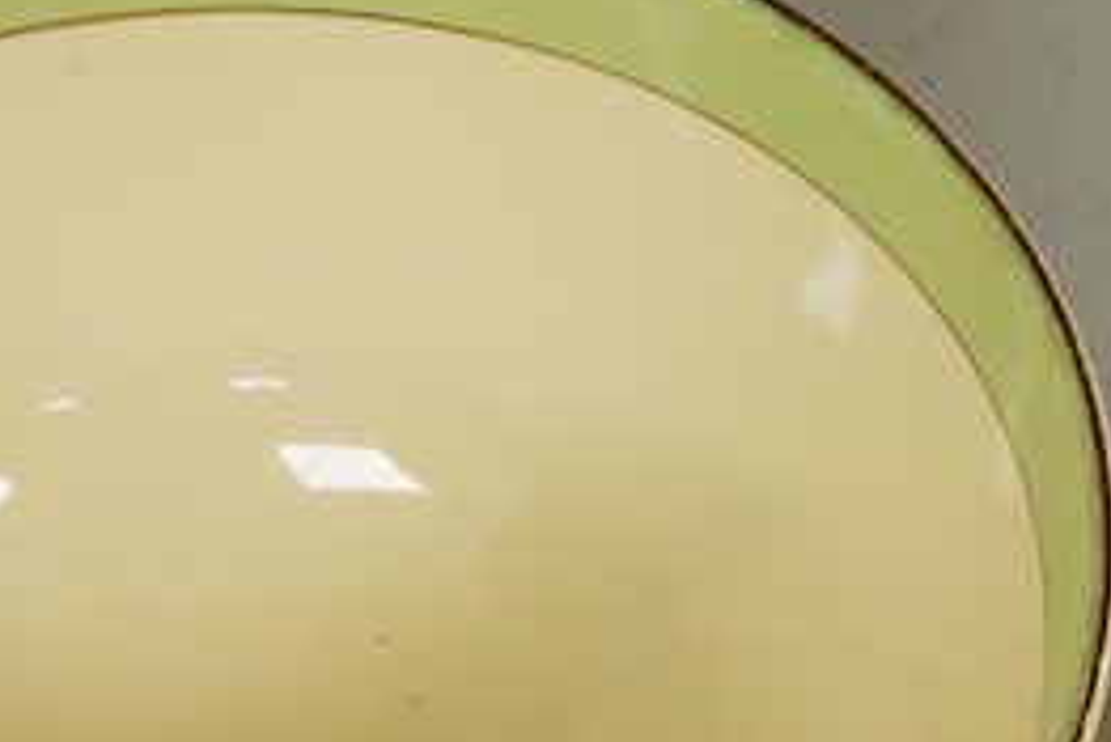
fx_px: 5959
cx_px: 1291
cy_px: 988
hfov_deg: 10.5
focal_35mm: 193
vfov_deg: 7.1
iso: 2500
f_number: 10
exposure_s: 1/160
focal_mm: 30
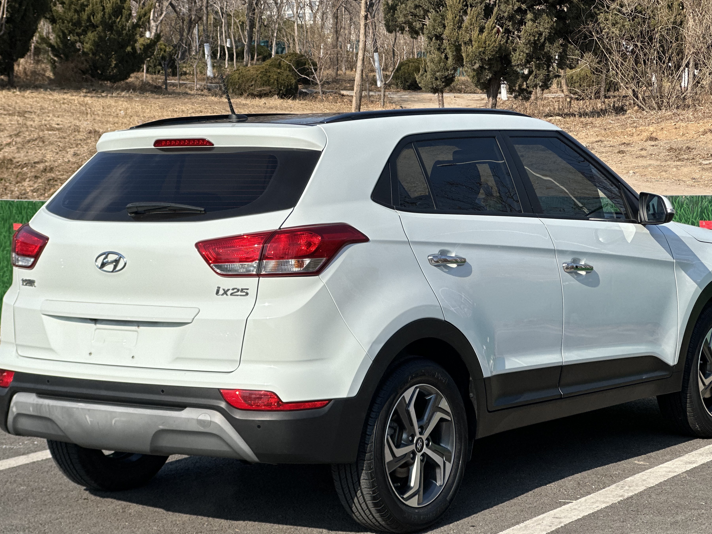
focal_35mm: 86
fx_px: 1769
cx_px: 373
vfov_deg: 17.2
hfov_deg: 22.8
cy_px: 237
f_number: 2.8
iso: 32
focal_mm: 9
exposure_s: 1/1233
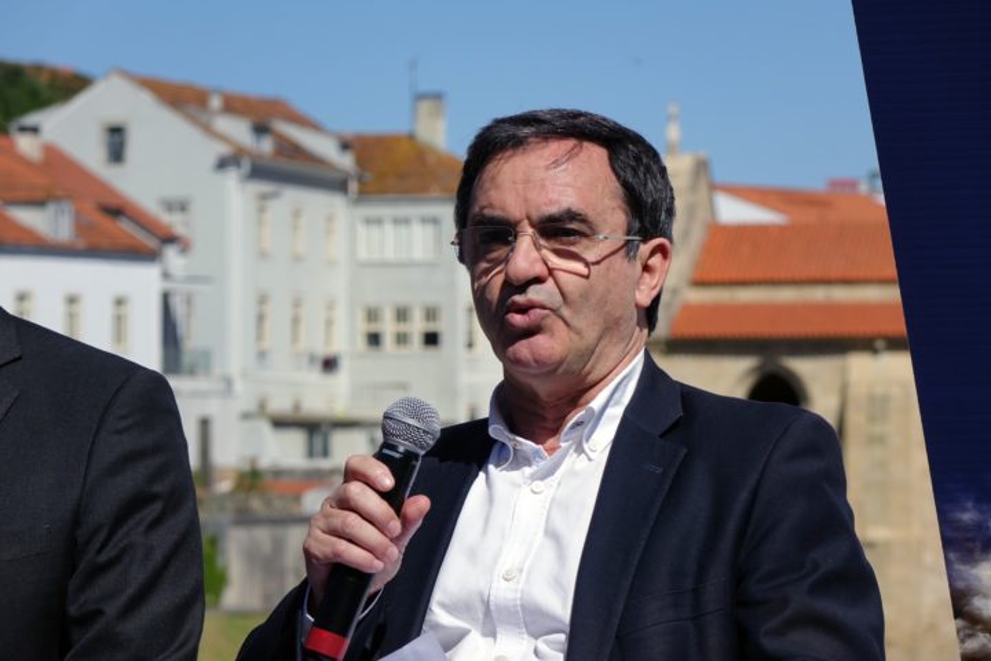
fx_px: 5505
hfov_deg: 10.3
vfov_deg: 6.9
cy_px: 330
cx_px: 496
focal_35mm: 200
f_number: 5.6
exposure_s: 1/800
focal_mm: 73.3
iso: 100
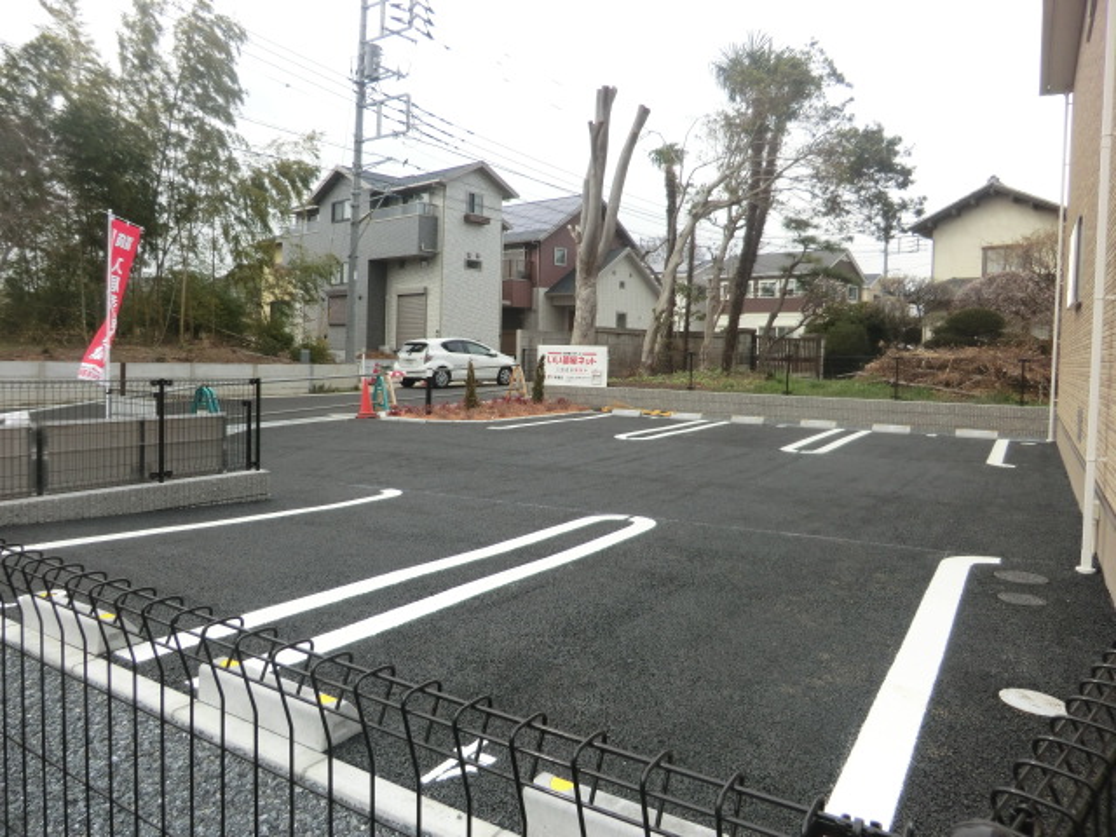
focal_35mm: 24
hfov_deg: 71.6
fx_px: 774
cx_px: 558
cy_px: 418
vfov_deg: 56.8
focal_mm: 4.3
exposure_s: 1/500
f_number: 3.2
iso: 80
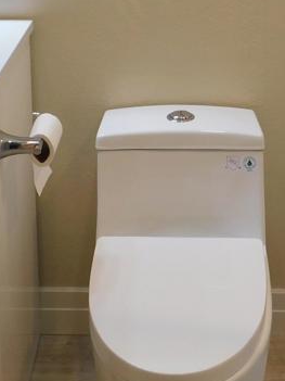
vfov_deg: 26.2
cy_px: -11
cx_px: 166
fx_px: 769
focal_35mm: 70
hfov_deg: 21.0
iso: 140
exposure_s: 1/30
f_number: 3
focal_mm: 4.1
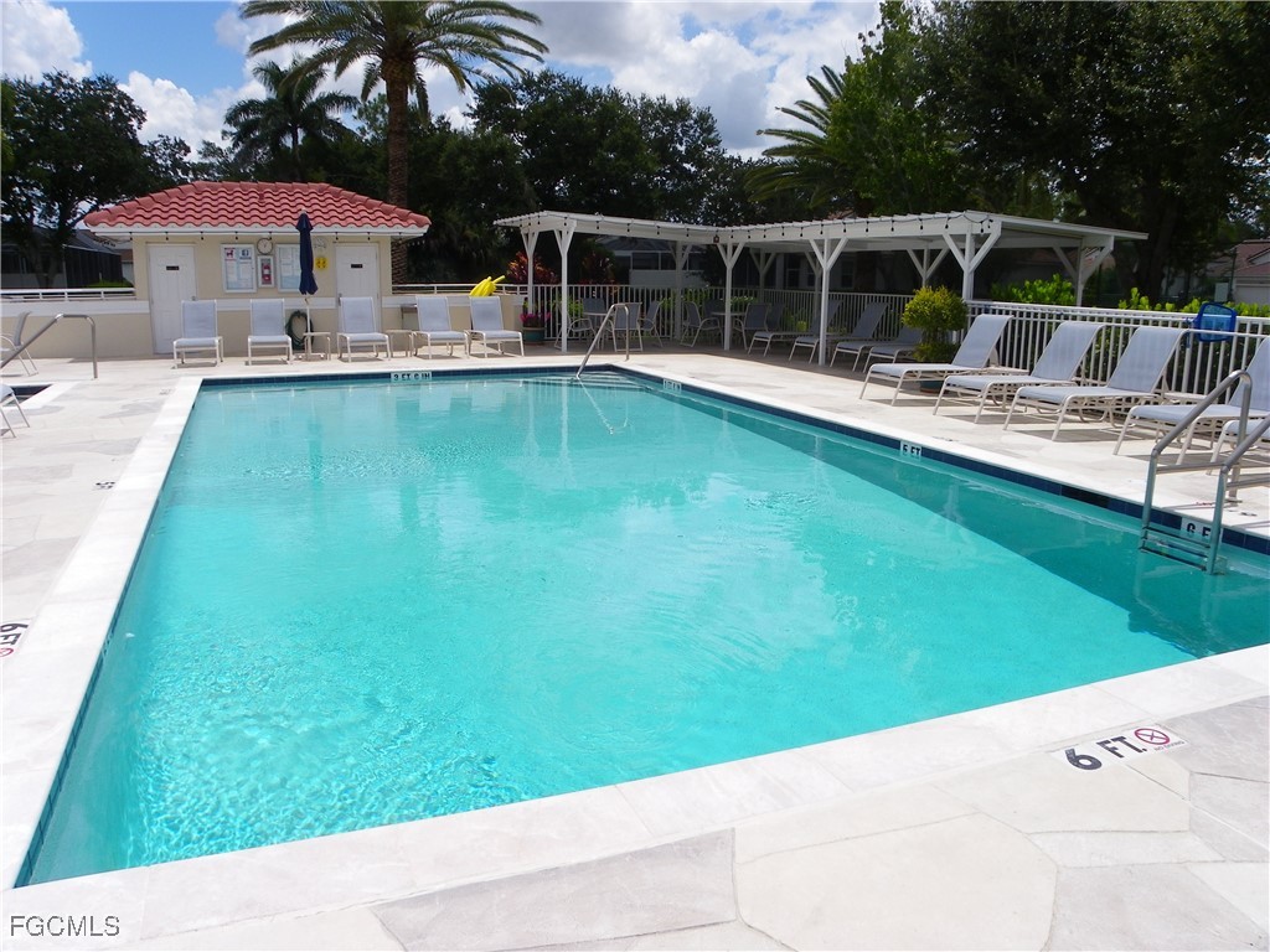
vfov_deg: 53.1
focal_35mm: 26
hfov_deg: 67.3
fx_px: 954
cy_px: 476
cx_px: 635
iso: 50
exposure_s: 1/250
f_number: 7.1
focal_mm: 4.6
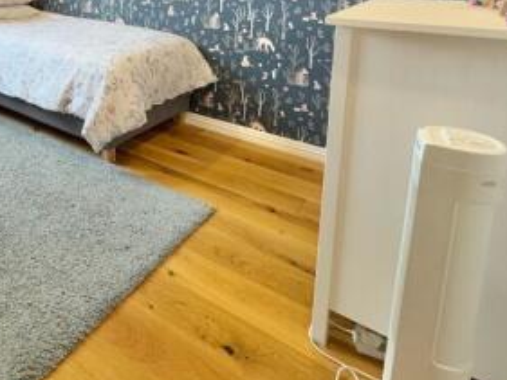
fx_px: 425
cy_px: 15
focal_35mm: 29
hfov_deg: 54.8
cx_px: 64
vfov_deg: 42.8
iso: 250
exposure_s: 1/100
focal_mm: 2.22
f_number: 2.2
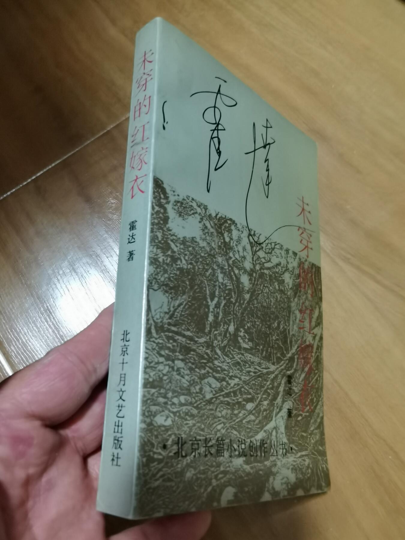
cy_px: 270
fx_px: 421
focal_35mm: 27
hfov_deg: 51.4
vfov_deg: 65.3
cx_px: 202
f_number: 2.2
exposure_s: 1/16.7
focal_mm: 2.26
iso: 800
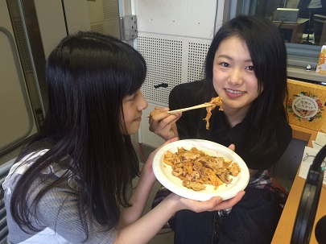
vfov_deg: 48.2
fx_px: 273
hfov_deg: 61.7
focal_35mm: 29
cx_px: 163
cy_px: 122
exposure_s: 1/30
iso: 64
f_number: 2.2
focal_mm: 4.15
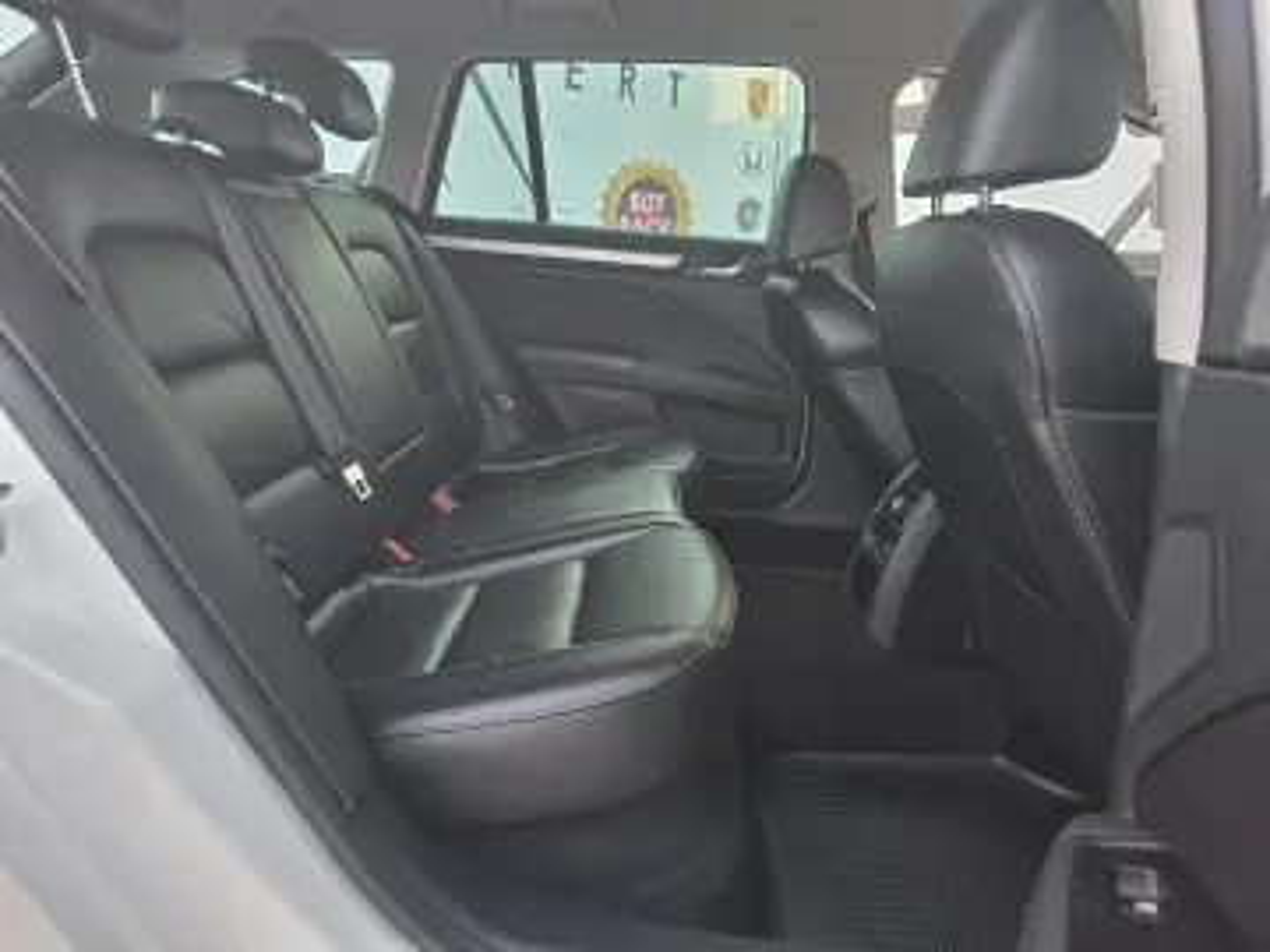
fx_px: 844
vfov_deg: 58.9
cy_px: 476
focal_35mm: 23
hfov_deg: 73.9
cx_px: 635
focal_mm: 6.3
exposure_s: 1/180
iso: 200
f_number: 1.7
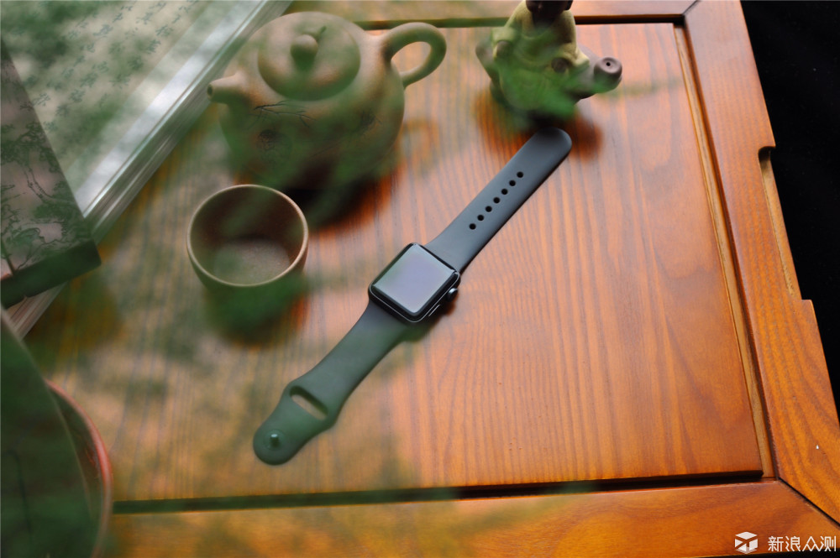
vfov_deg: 26.9
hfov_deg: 39.6
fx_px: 1166
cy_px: 279
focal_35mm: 50
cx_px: 420
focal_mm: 50
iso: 560
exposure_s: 1/30
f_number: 9
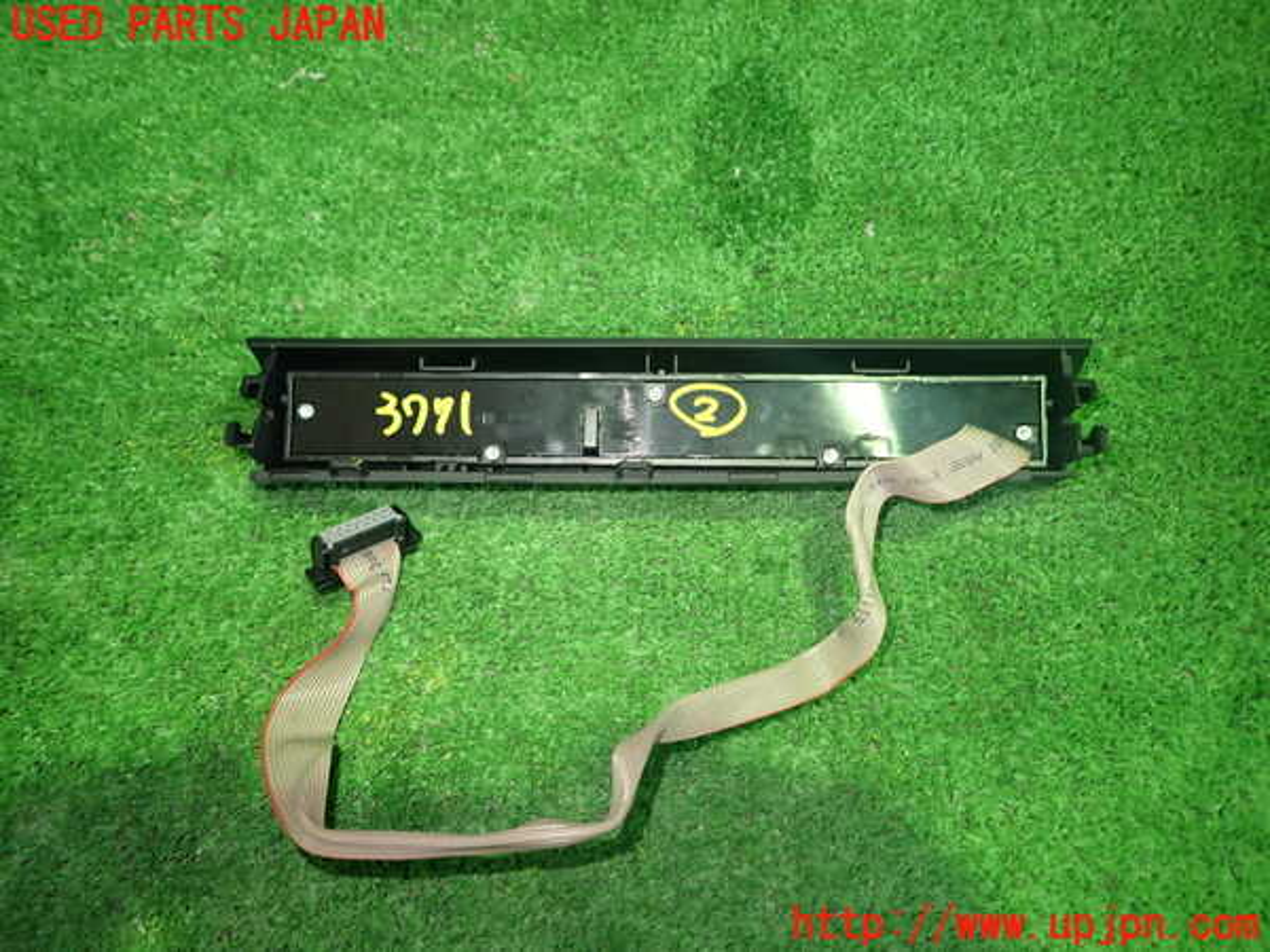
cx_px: 635
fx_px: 917
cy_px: 476
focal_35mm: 25
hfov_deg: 69.4
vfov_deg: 54.9
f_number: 2
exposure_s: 1/30
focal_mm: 4.5
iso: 400
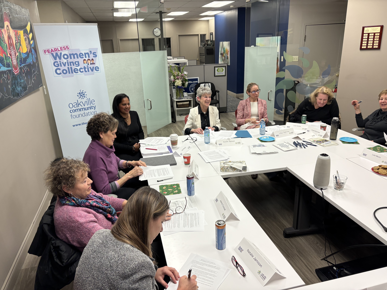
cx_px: 194
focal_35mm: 26
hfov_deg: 67.3
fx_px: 291
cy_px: 145
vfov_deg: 53.1
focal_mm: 5.96
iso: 100
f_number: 1.6
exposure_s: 1/120
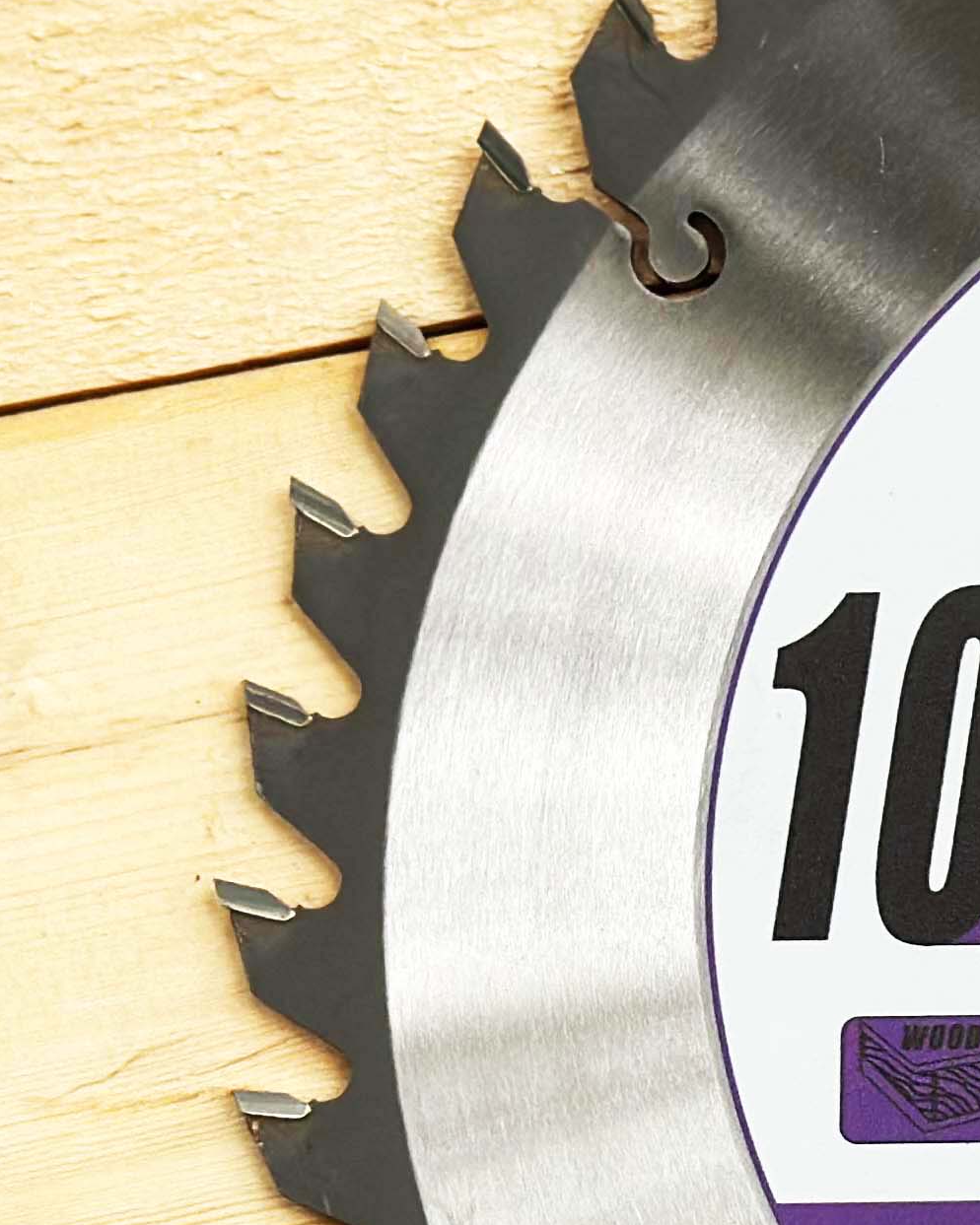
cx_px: 1622
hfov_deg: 9.8
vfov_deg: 12.7
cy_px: 880
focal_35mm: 152
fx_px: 5512
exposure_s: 1/111
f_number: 1.78
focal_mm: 6.86
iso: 125
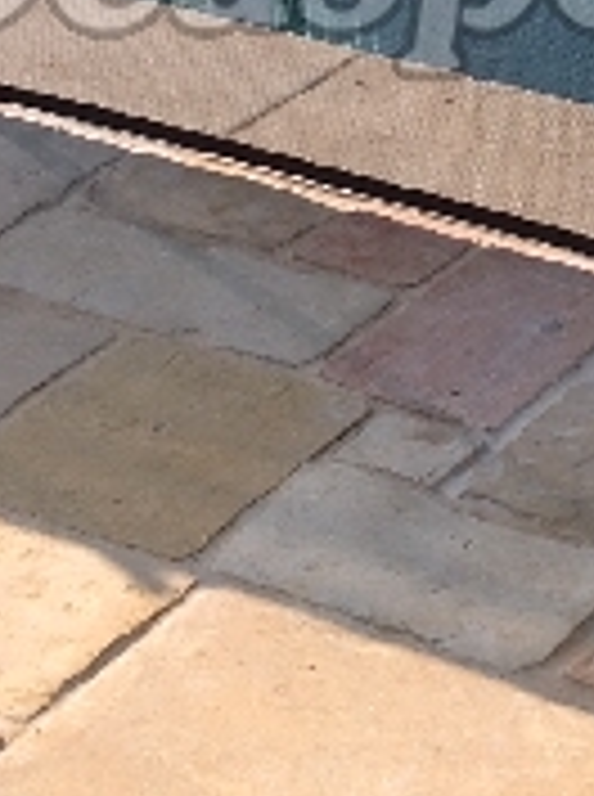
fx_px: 3490
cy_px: -148
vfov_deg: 12.7
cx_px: 616
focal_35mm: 152
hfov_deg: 9.6
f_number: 2.4
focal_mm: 4.28
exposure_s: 1/1259
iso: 50
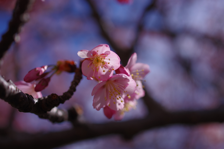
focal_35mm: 52
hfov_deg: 38.3
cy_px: 74
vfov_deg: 25.9
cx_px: 112
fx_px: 323
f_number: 2.8
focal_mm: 35
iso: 100
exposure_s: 1/2000
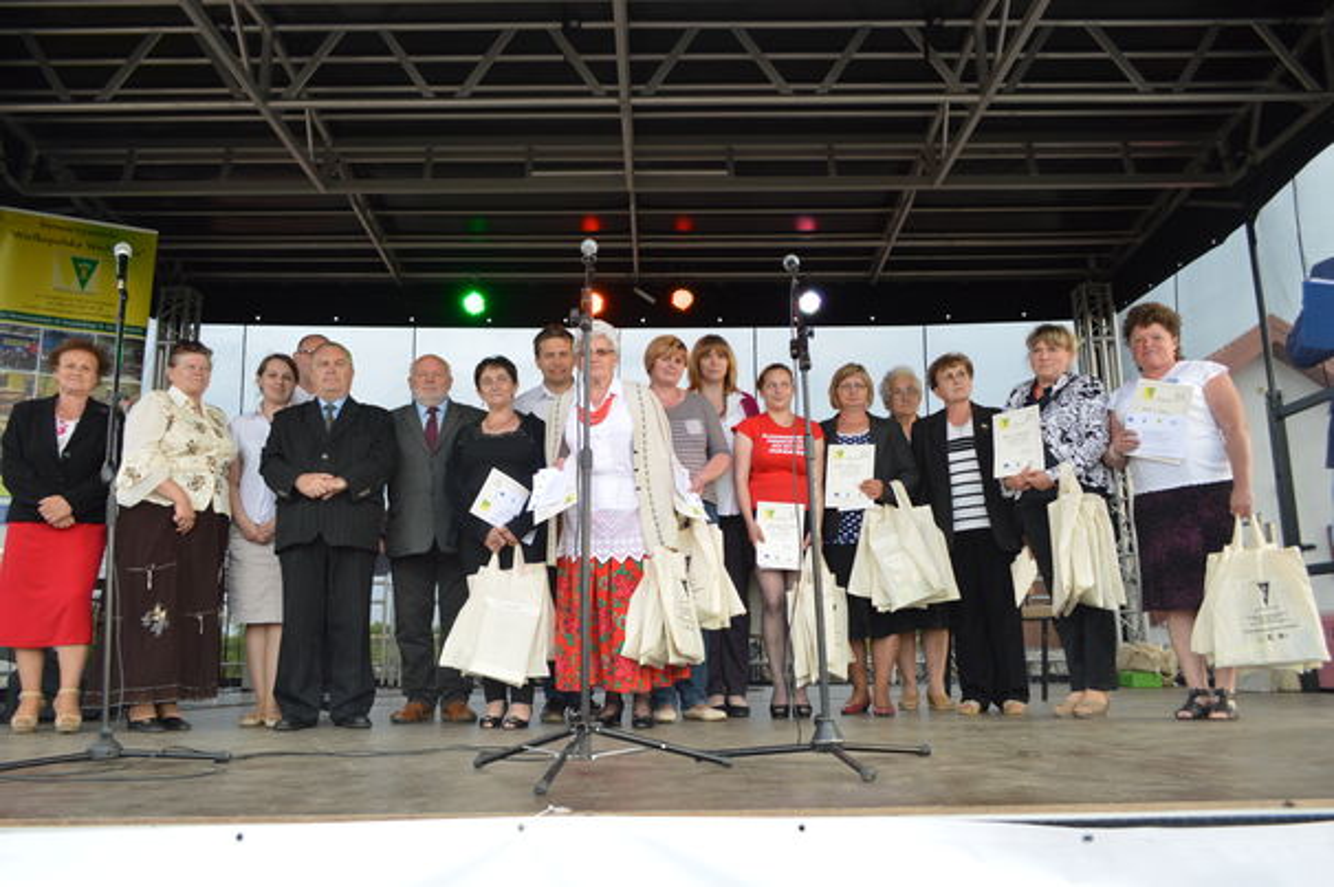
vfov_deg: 47.9
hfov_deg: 67.4
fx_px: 1000
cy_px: 444
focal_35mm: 27
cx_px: 667
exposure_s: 1/100
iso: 400
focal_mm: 18
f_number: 5
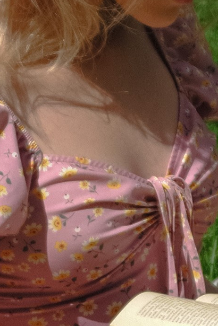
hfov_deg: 3.3
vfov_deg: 4.9
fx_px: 3763
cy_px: 237
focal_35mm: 416
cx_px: 76
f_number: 5
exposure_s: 1/800
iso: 100
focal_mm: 50
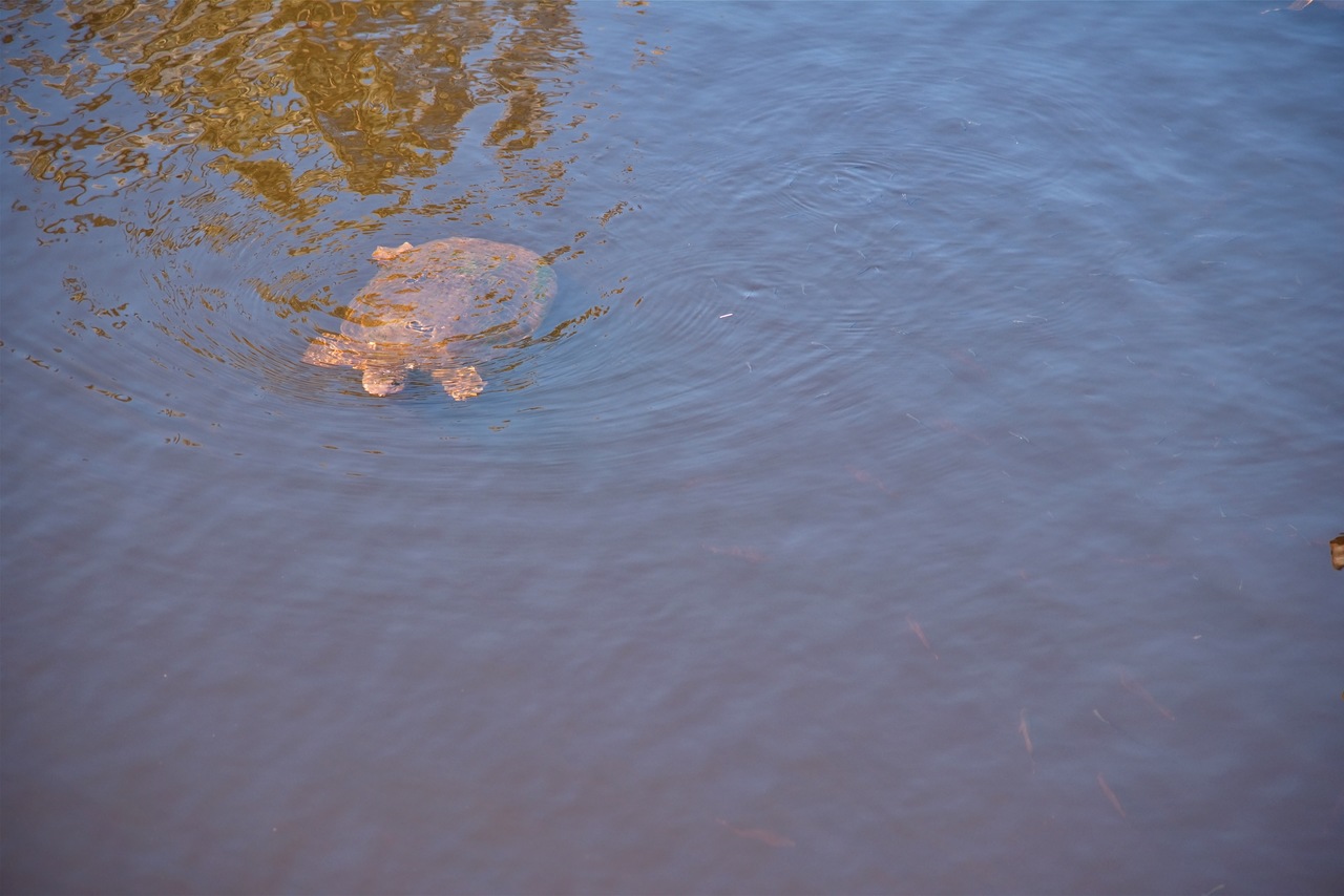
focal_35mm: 120
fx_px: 4481
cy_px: 448
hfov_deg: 17.1
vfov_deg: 11.4
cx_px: 672
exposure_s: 1/250
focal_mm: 120
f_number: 4
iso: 220
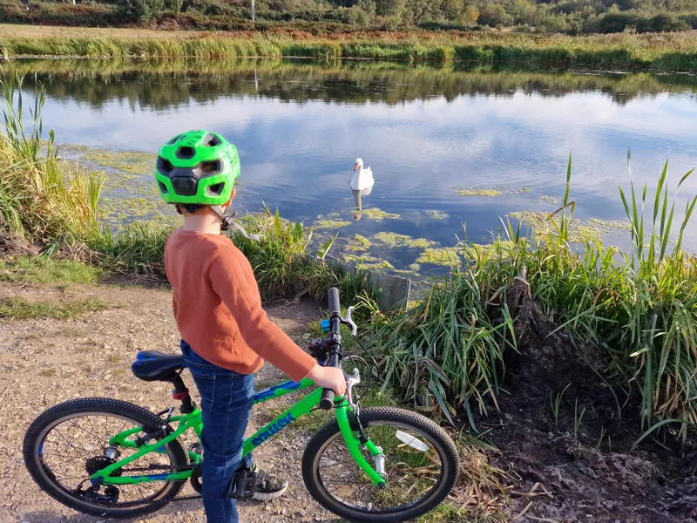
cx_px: 348
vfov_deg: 58.9
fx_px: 463
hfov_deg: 73.9
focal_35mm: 23
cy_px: 262
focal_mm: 6.4
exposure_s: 1/383
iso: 50
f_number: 1.8
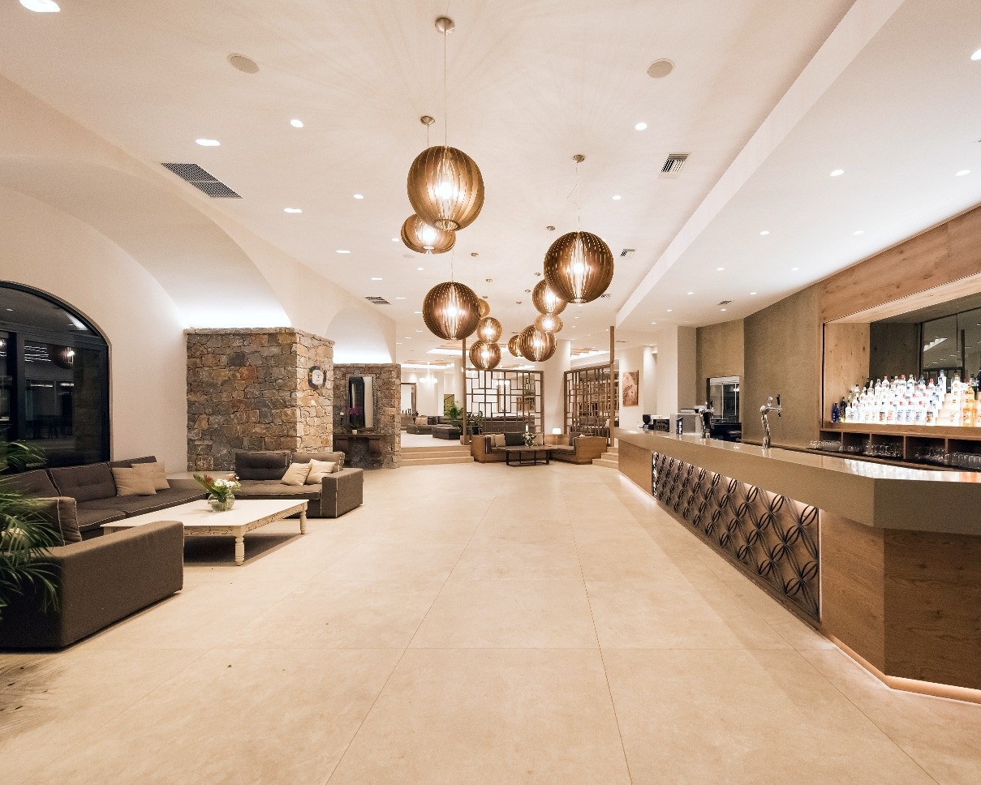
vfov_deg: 80.4
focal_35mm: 16
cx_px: 553
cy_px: 398
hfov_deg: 92.6
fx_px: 465
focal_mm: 14
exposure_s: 1/80
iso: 2500
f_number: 5.6
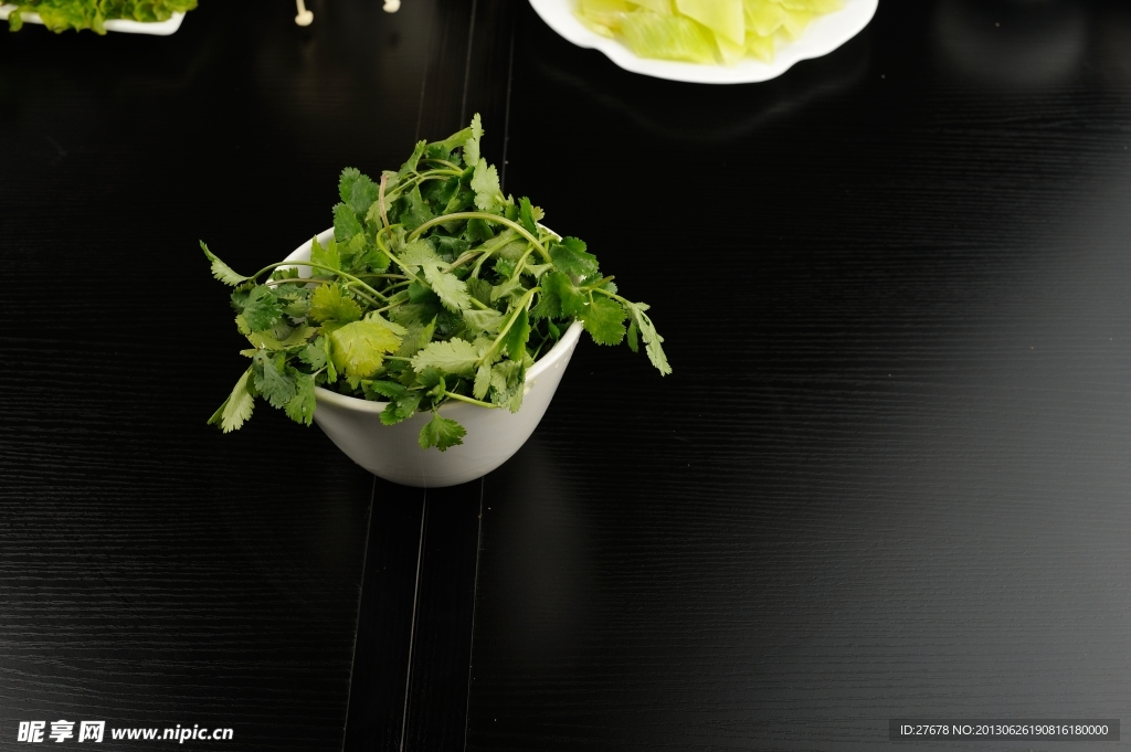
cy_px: 376
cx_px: 566
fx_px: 1570
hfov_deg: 39.6
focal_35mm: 50
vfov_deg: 26.9
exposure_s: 1/100
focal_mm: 50
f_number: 11
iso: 200
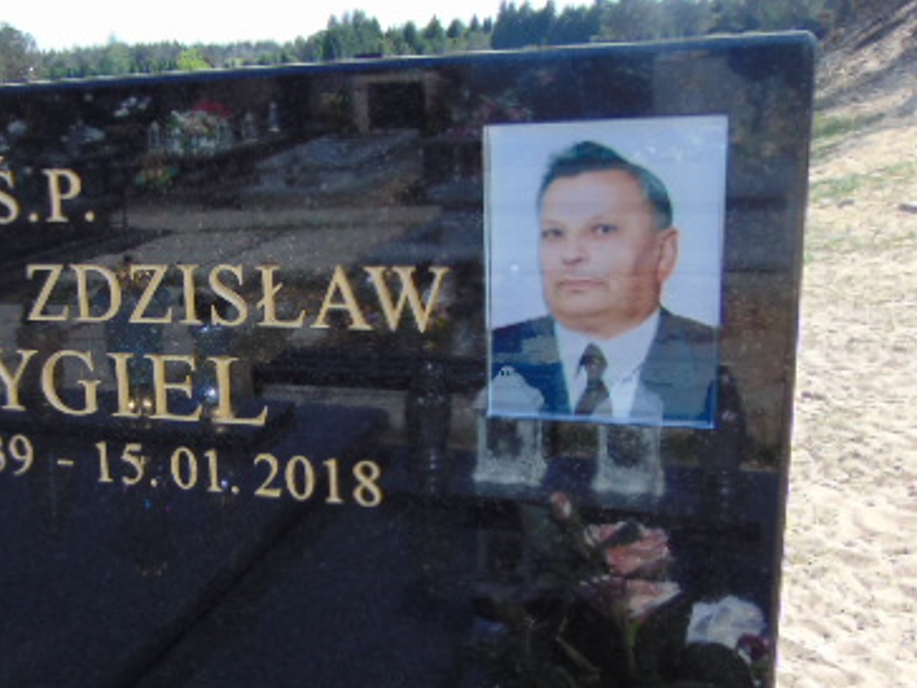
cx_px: 176
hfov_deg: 41.0
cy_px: 370
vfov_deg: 32.9
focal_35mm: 44
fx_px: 1166
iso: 80
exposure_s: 1/640
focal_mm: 4.5
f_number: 3
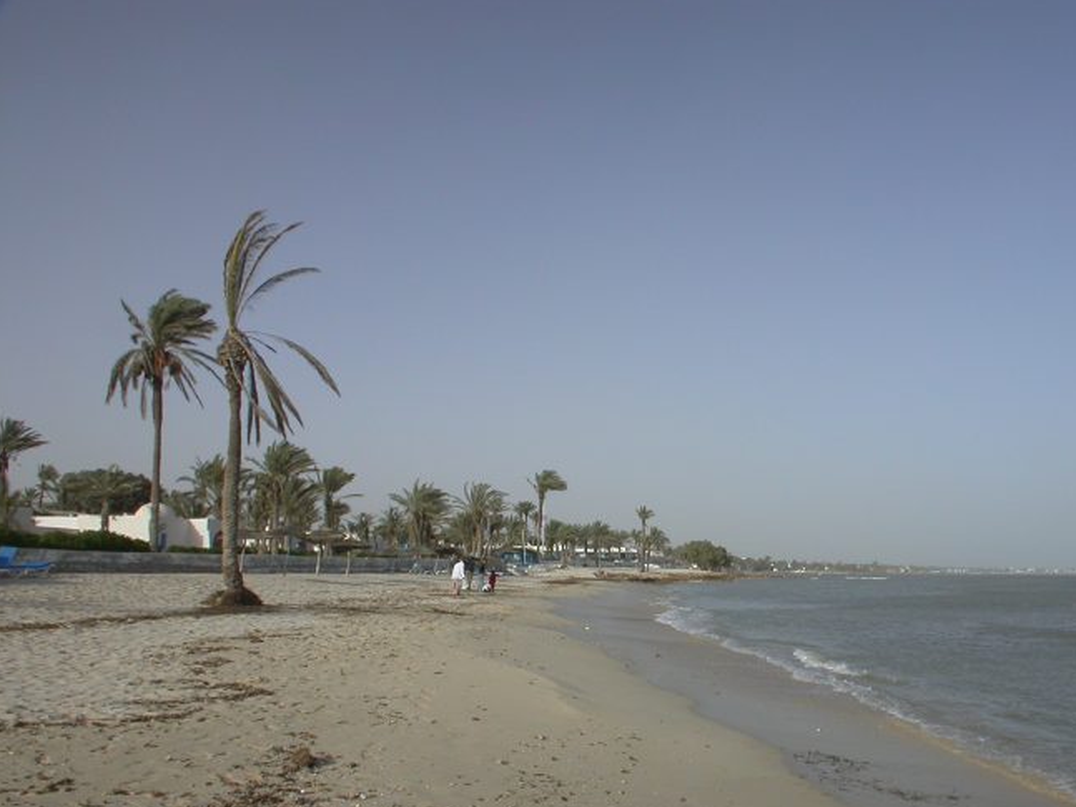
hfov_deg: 40.2
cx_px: 660
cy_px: 493
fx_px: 1461
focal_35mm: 47
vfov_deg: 30.8
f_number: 5.3
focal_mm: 7.85
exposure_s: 1/224
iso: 100
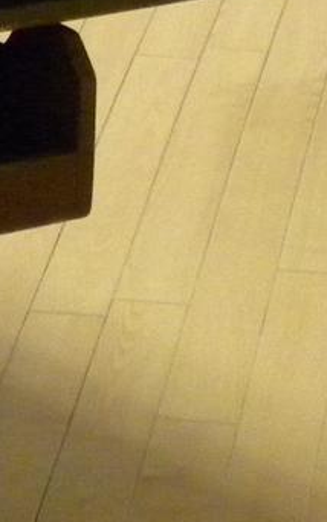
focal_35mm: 330
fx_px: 4701
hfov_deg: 4.0
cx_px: 159
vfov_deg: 6.2
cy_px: -455
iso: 400
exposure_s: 1/38
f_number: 3.5
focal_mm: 9.2
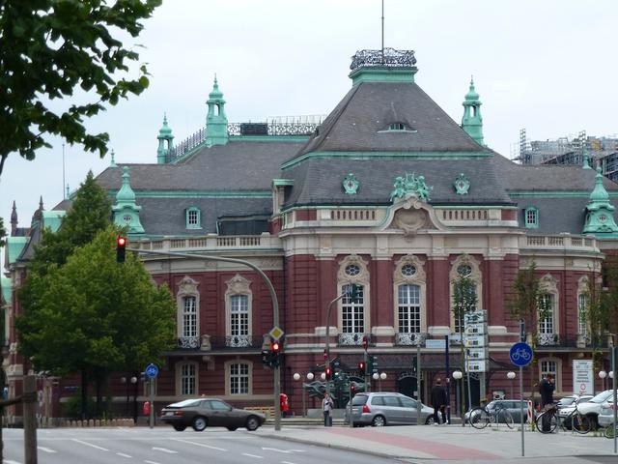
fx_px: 2571
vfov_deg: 10.3
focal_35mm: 144
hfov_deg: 13.7
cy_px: 232
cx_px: 309
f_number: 5.2
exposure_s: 1/100
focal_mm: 23.4
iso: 100
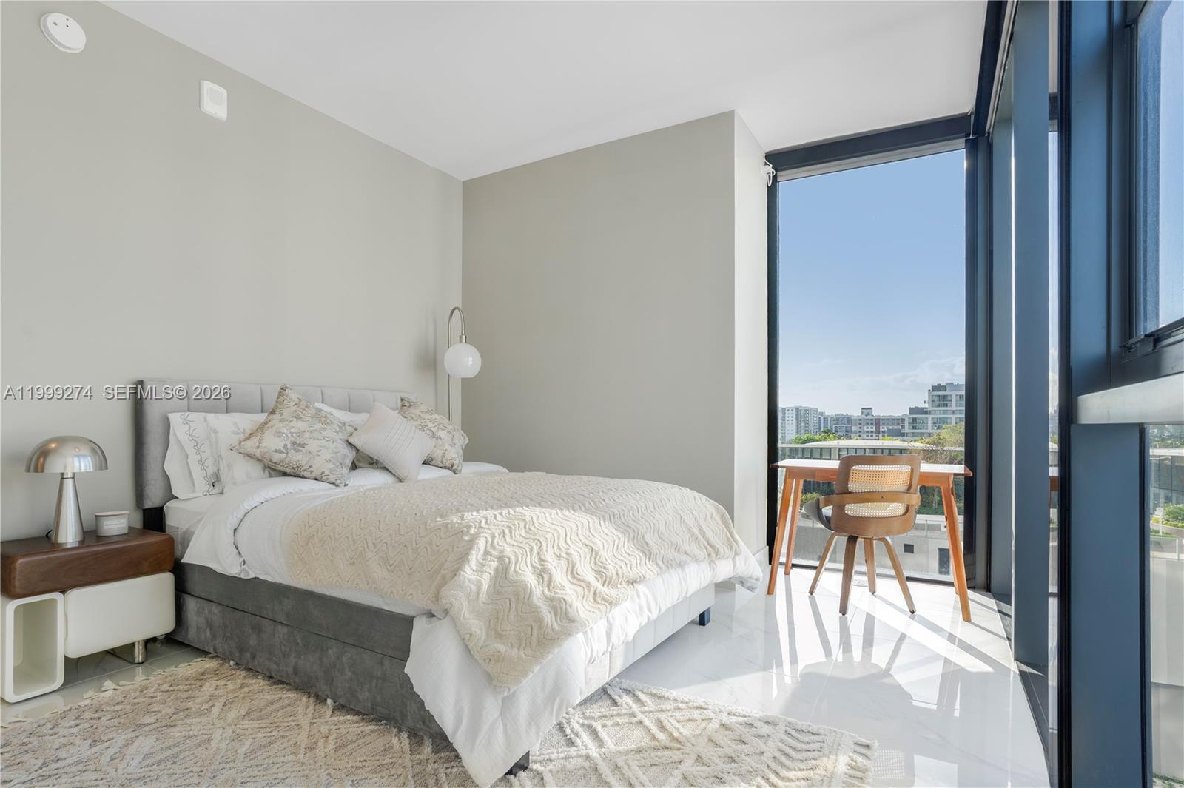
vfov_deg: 70.4
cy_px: 394
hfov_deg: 93.3
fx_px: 559
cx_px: 592
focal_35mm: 17
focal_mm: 17
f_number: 8
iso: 125
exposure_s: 1/25
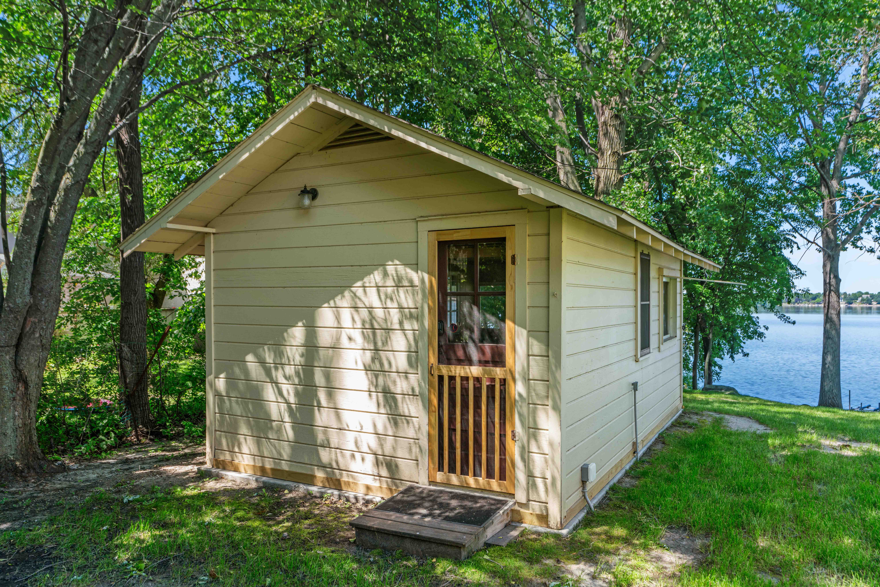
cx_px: 440
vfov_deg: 51.3
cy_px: 294
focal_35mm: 25
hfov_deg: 71.5
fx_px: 611
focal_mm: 25
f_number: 8
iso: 200
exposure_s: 1/40
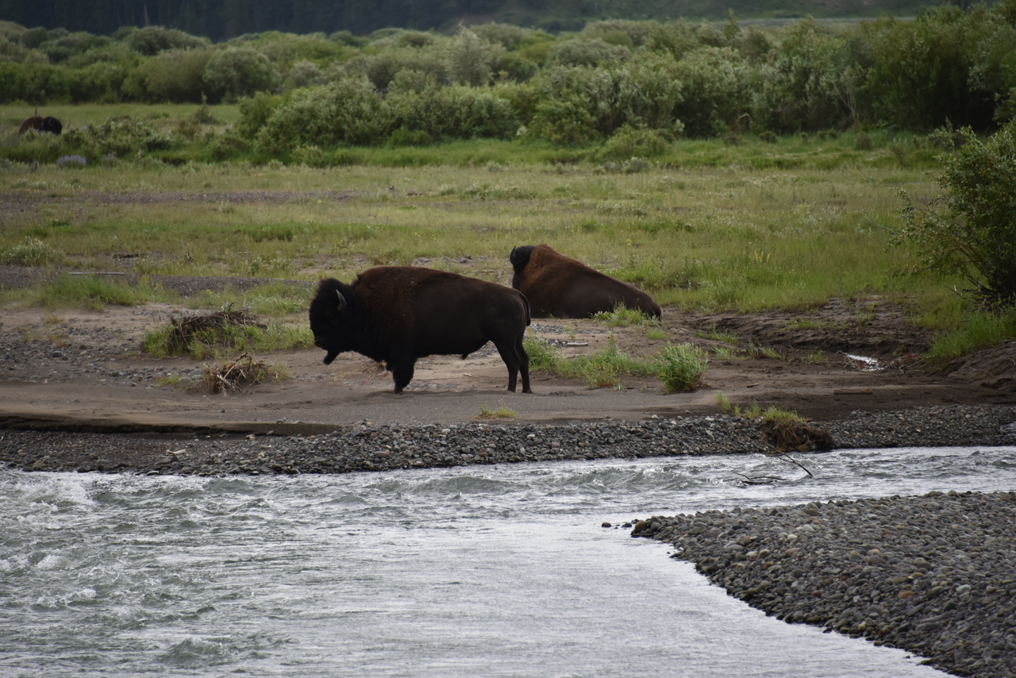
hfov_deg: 6.9
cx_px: 508
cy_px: 339
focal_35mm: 300
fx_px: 8468
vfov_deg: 4.6
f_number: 5.6
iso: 450
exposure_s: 1/640
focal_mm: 300
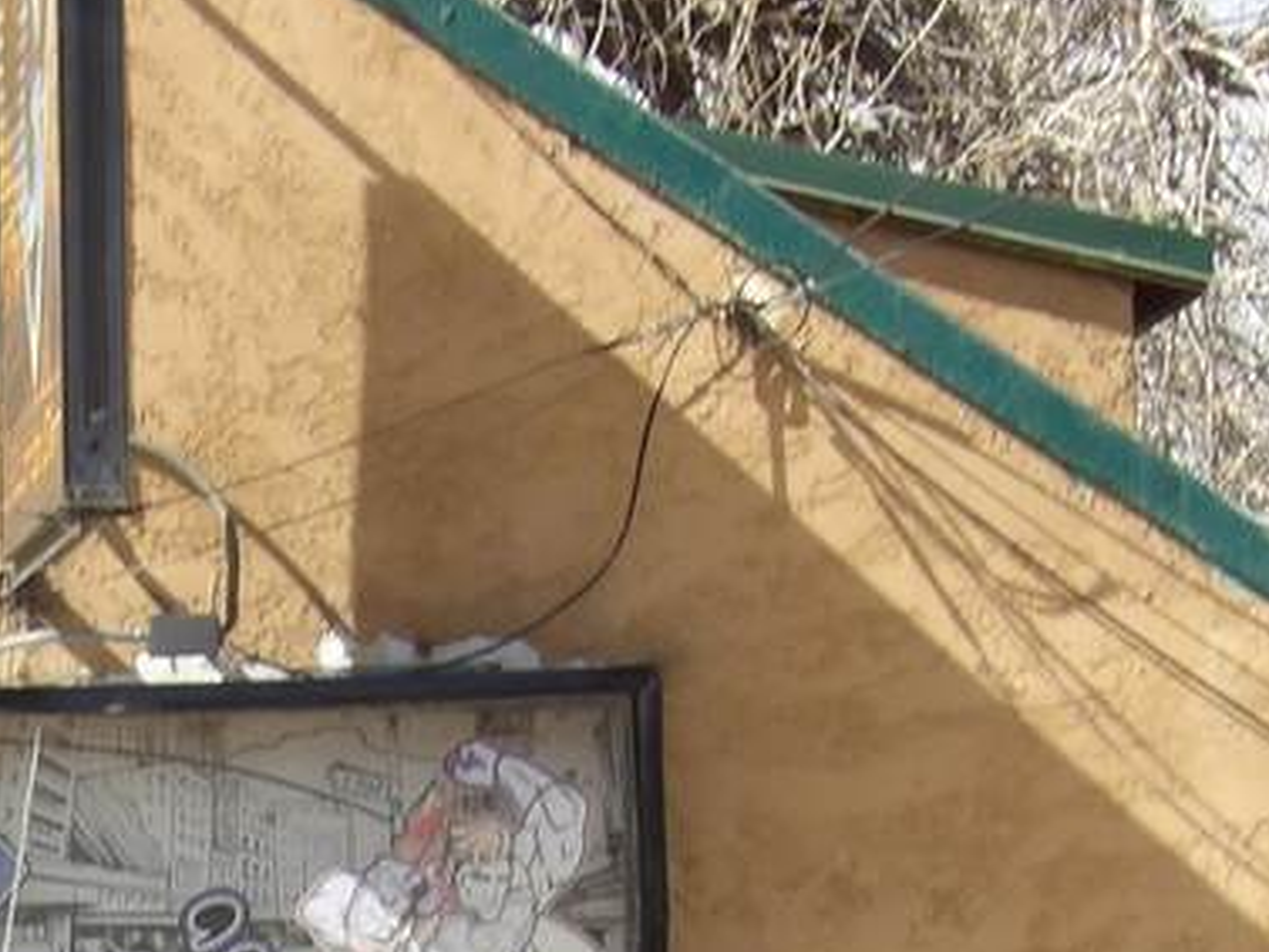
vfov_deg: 4.3
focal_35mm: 346
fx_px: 12688
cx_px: 205
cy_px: 1319
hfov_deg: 5.7
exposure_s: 1/137
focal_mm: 18.2
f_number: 7.2
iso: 100
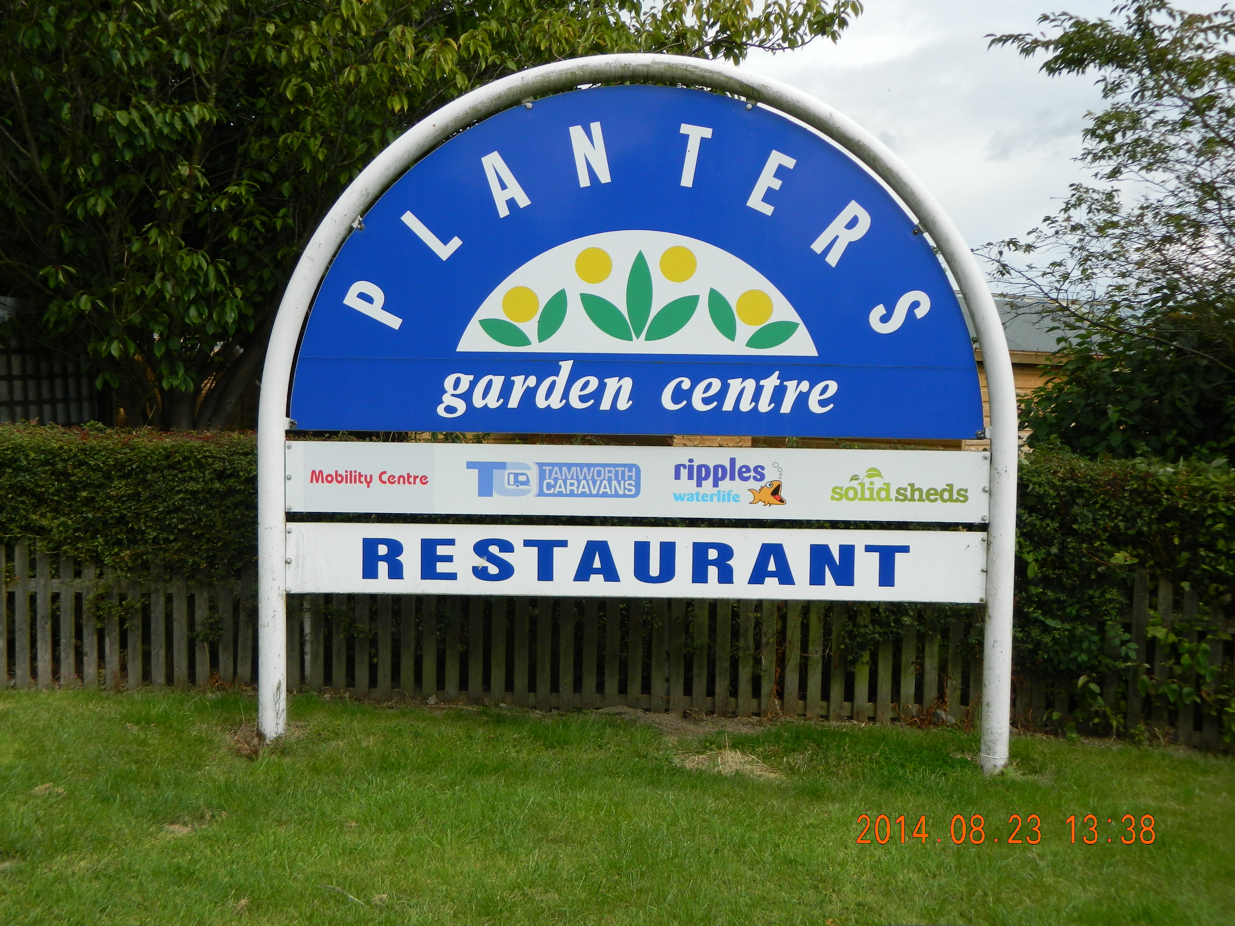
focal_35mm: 41
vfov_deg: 35.1
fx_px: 1463
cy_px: 463
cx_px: 618
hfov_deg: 45.8
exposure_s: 1/800
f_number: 3.5
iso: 80
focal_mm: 7.3
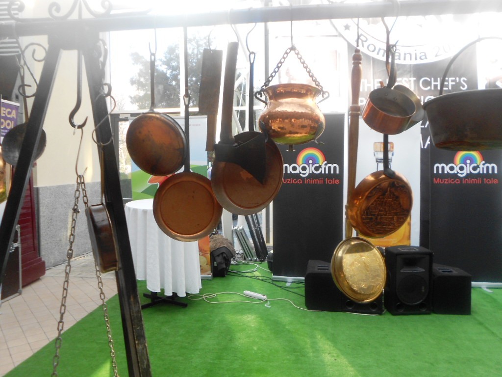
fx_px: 421
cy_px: 188
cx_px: 251
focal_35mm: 29
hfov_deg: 61.7
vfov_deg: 48.2
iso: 80
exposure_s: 1/30
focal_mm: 5.1
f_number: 3.4
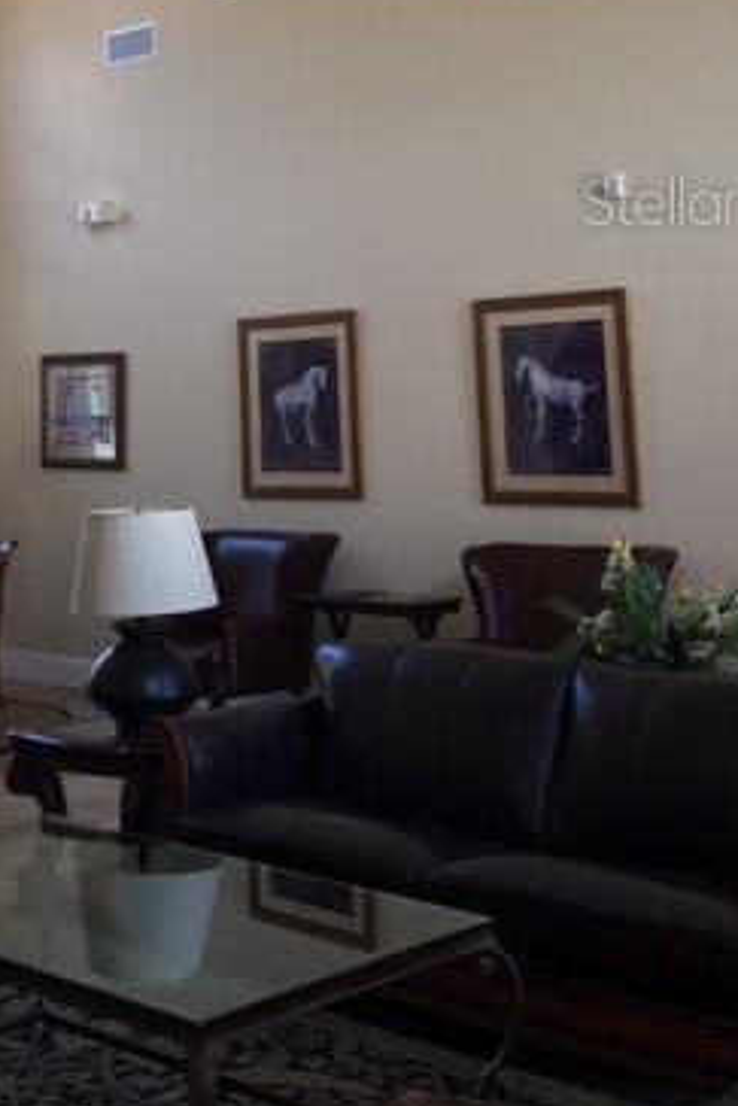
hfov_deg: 25.1
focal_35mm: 53
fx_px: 1628
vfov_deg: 36.1
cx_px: 140
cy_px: 201
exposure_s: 1/40
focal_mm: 4.15
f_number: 2.2
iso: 32
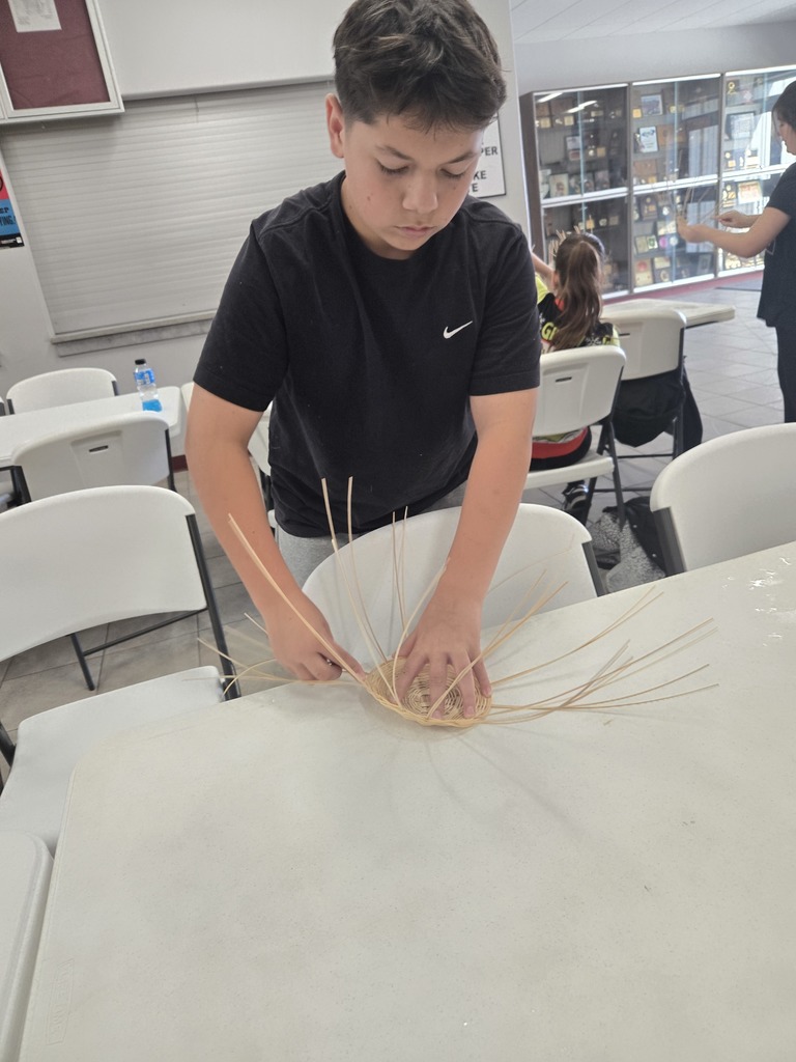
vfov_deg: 73.9
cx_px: 398
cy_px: 531
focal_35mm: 23
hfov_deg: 58.9
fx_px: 705
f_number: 1.8
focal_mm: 5.4
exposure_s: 1/120
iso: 200
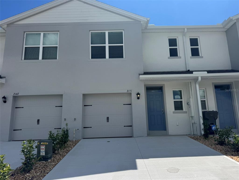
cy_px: 90
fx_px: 166
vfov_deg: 56.8
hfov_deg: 71.6
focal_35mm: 24
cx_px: 120
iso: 80
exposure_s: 1/7937
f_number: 1.78
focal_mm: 6.76
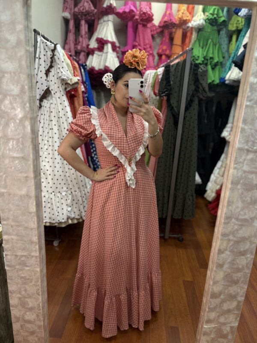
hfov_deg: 53.1
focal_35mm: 26
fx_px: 257
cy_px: 172
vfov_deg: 67.3
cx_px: 128
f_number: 1.6
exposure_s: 1/50
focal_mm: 5.96
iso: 125
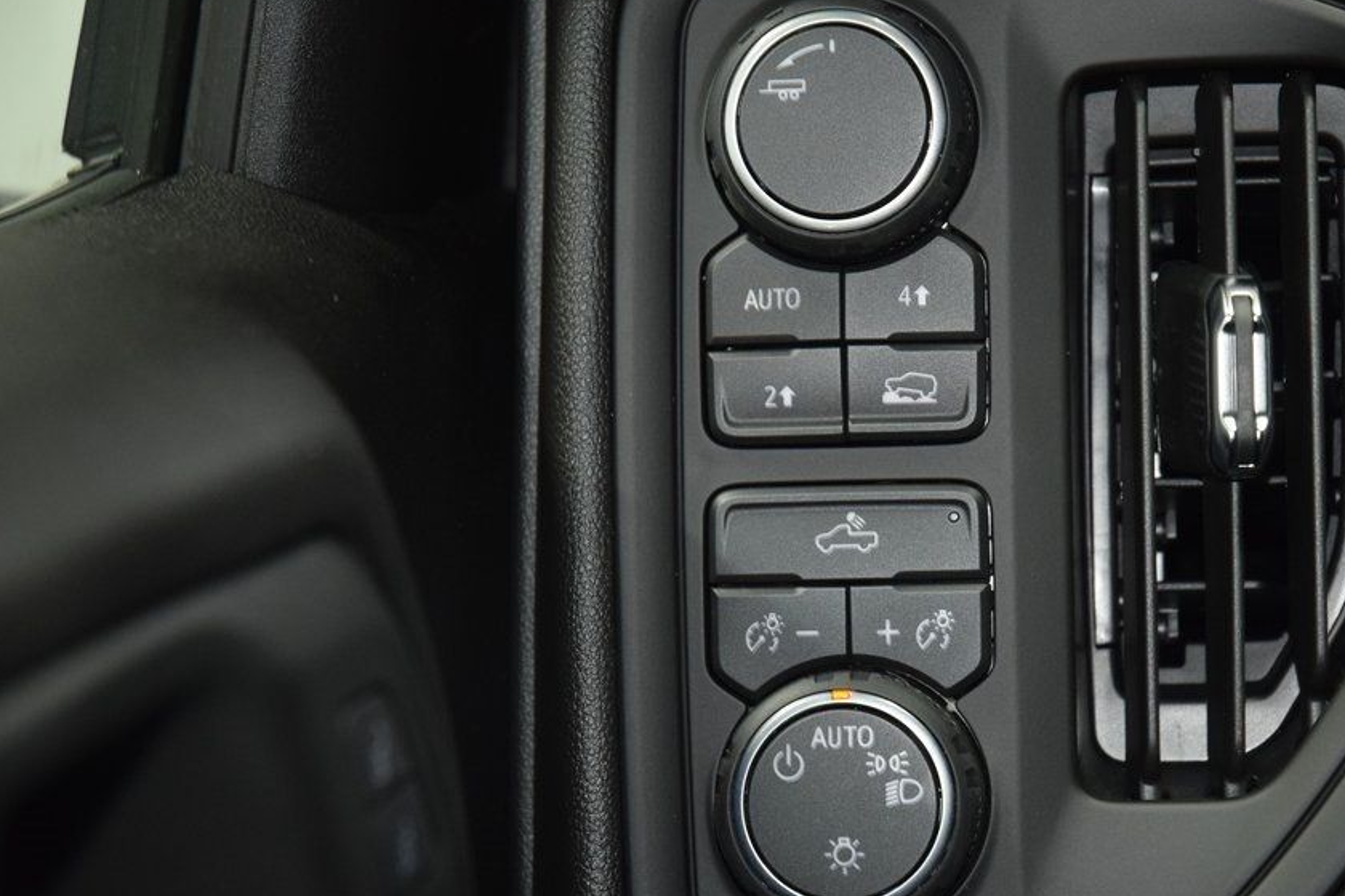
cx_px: 813
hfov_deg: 16.0
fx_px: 4782
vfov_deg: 10.7
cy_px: 474
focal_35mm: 128
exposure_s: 1/30
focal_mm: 70
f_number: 4.5
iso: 1600
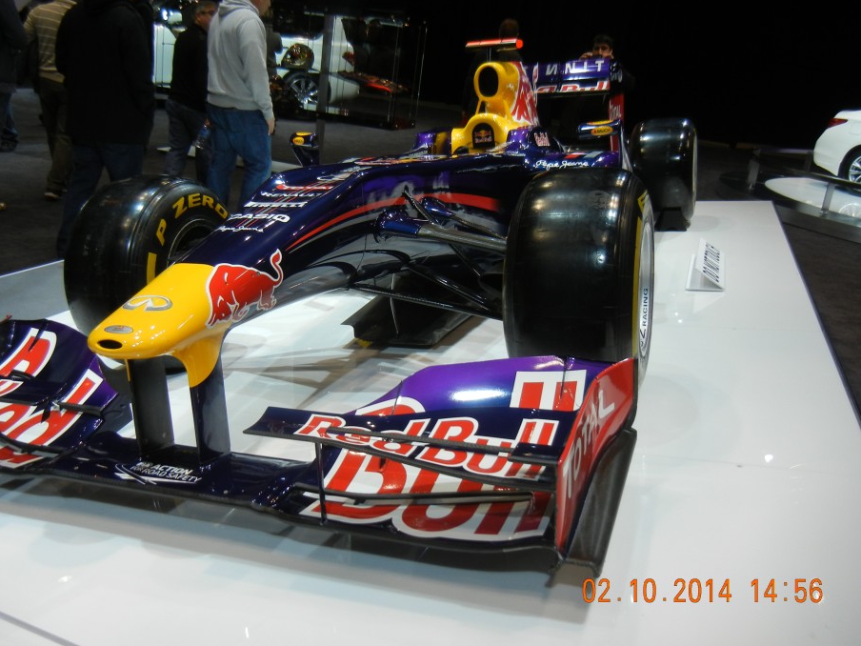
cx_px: 394
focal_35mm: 34
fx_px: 846
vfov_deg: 41.8
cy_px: 301
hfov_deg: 53.9
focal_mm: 5.4
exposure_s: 1/105
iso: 160
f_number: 3.5
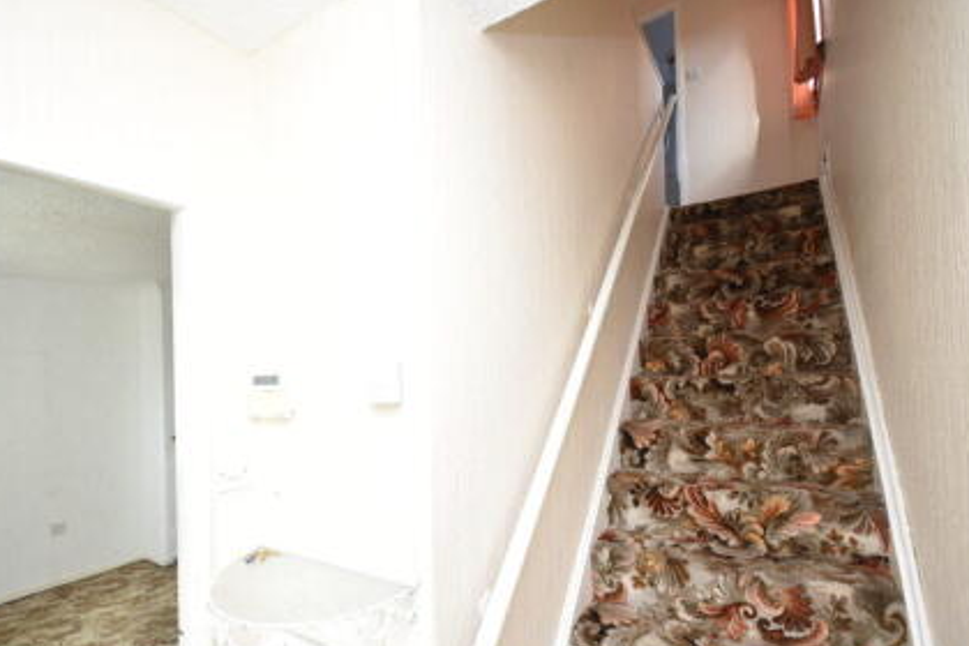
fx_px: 458
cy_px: 359
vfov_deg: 70.2
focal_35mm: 17
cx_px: 445
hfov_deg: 93.1
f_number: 4
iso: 400
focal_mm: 10
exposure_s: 1/60
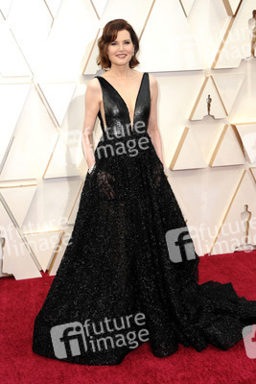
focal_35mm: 52
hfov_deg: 26.0
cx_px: 128
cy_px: 192
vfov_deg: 38.2
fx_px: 554
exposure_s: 1/250
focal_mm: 52
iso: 800
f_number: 6.3
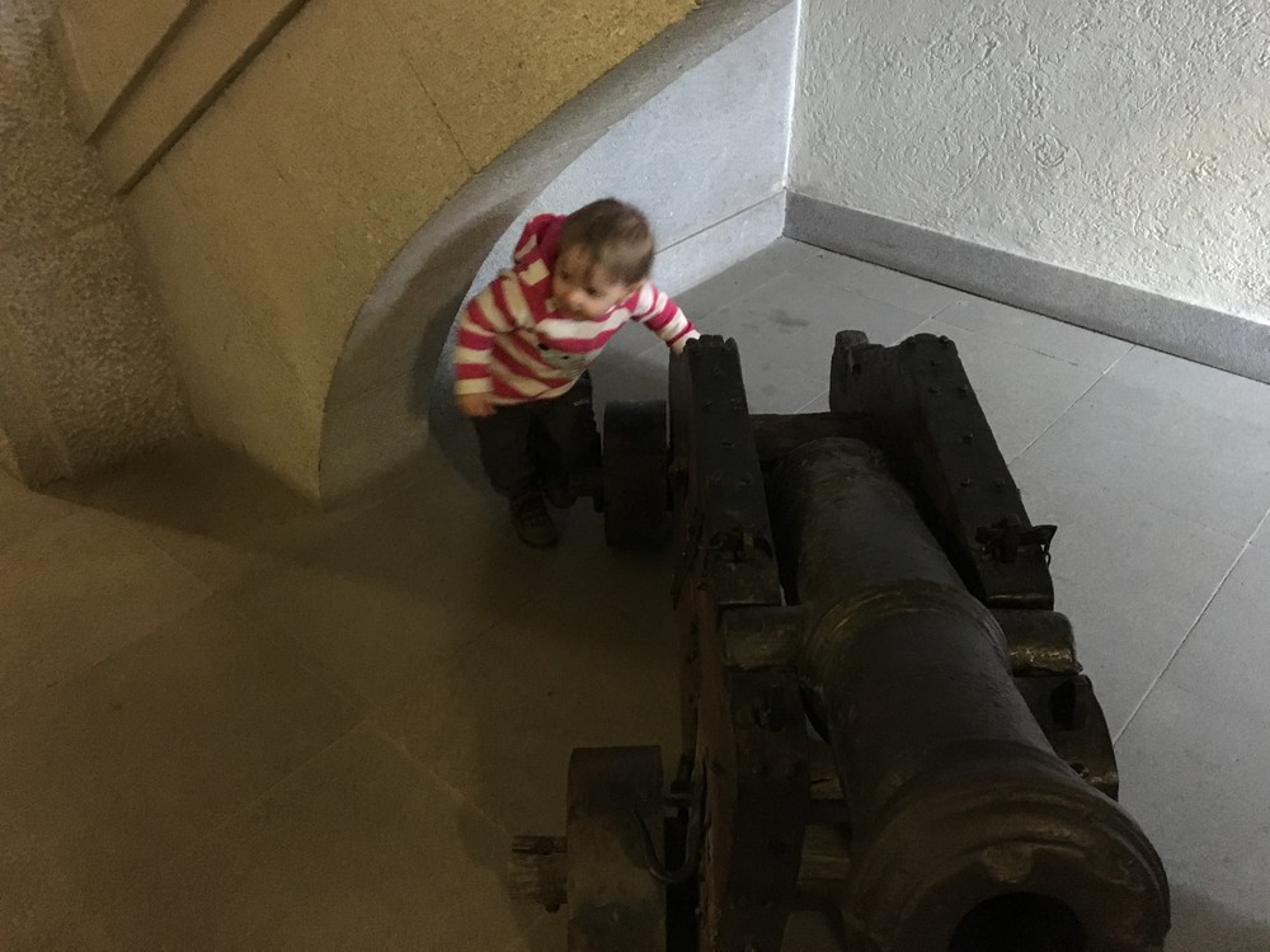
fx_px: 1064
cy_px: 476
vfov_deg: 48.2
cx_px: 635
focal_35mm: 29
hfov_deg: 61.7
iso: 640
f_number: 2.2
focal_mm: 4.15
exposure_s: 1/17
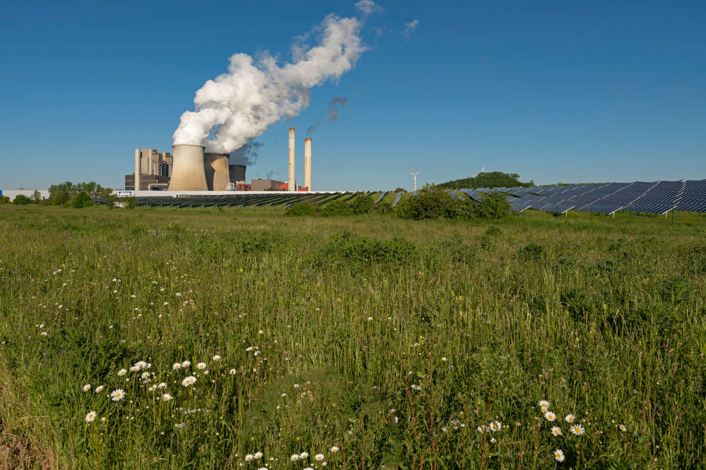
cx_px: 329
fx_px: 510
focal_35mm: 26
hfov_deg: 69.3
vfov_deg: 49.5
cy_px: 216
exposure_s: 1/500
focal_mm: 24
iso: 200
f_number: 9
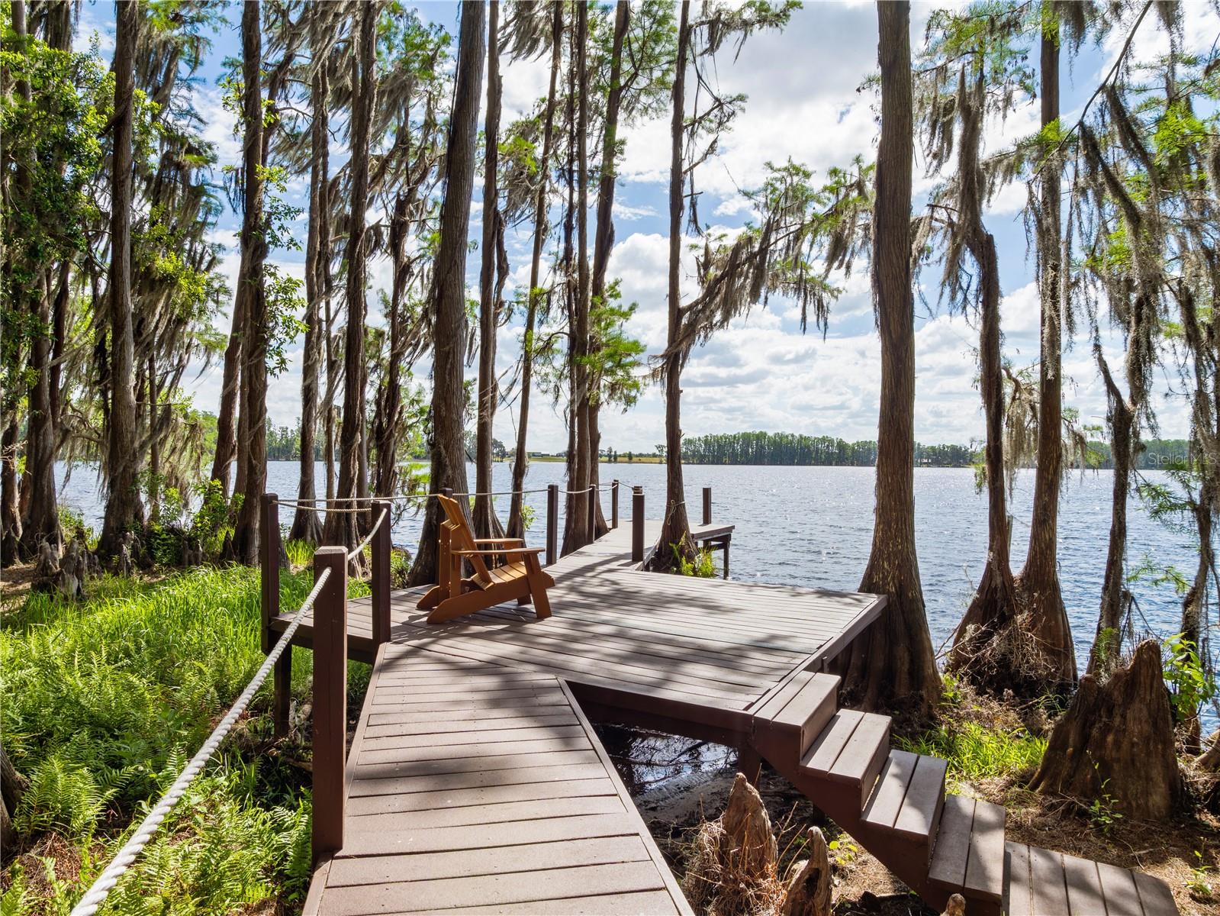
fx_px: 705
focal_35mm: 20
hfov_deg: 81.7
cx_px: 610
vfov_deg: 66.0
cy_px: 458
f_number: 7.1
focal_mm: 10
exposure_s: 1/320
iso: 100
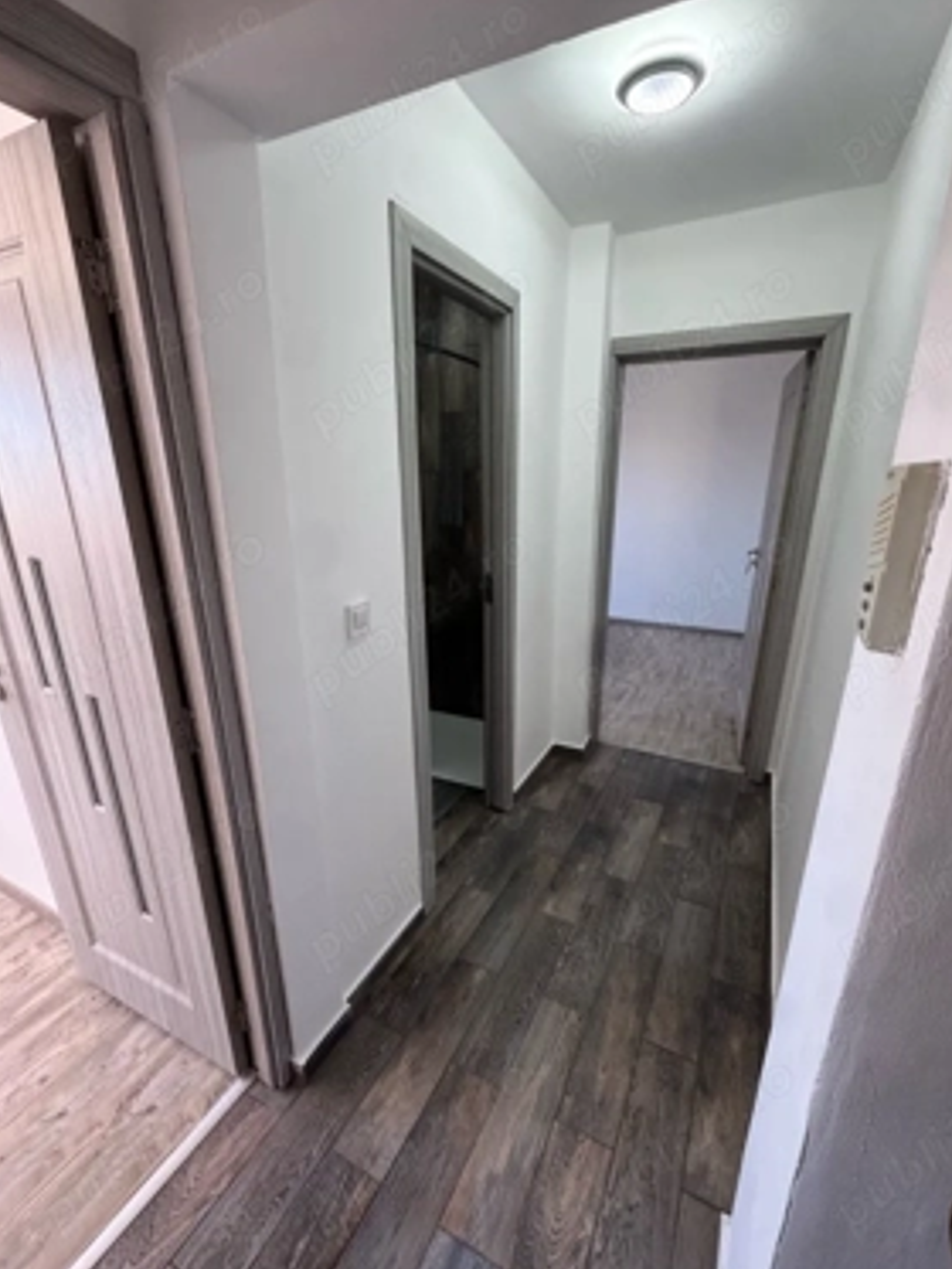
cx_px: 486
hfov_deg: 81.8
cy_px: 657
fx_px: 550
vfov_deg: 98.1
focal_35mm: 15
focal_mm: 2.22
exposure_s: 1/100
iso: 200
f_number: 2.2
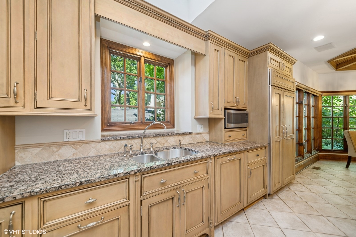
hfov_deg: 108.3
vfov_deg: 85.4
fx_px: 129
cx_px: 178
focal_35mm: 13
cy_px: 118
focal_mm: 13
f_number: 10
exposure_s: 1/6
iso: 100
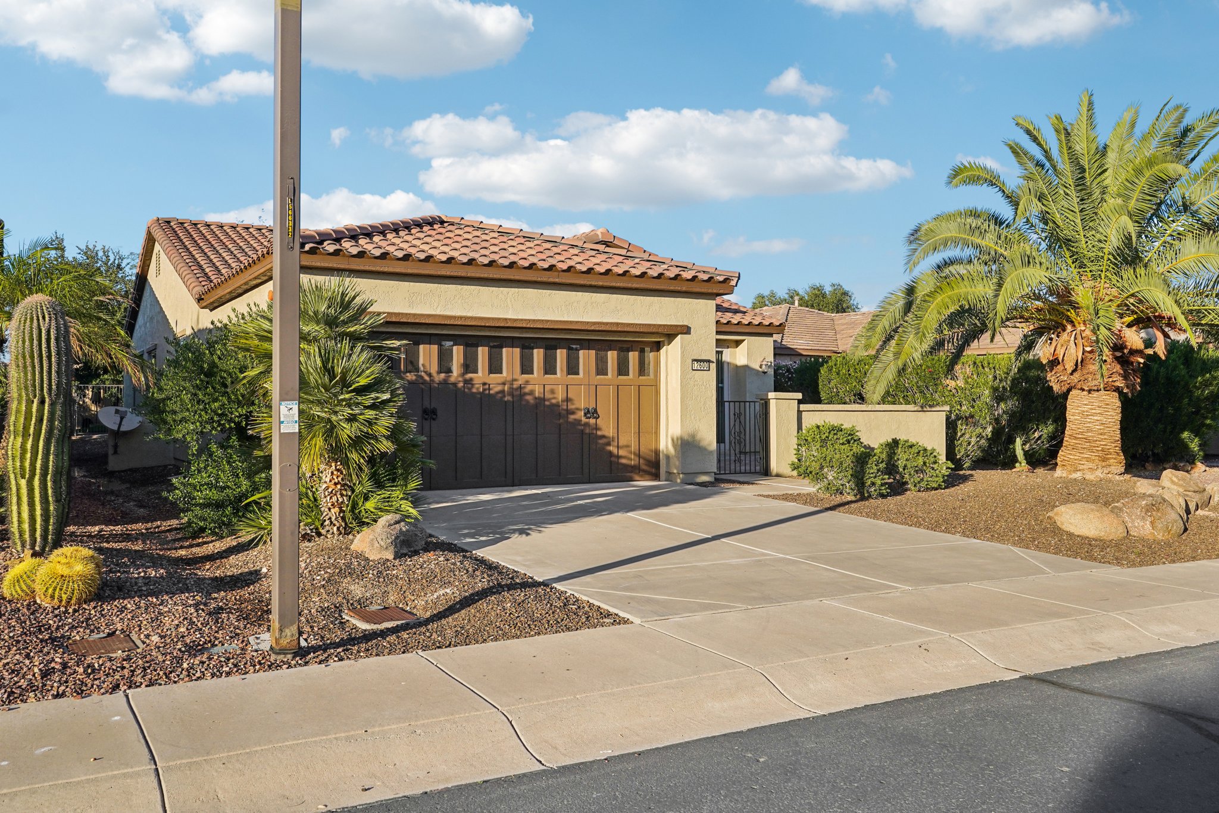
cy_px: 406
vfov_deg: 44.3
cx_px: 610
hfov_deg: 62.8
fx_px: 999
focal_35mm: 30
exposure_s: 1/800
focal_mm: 29.5
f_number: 8
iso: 400
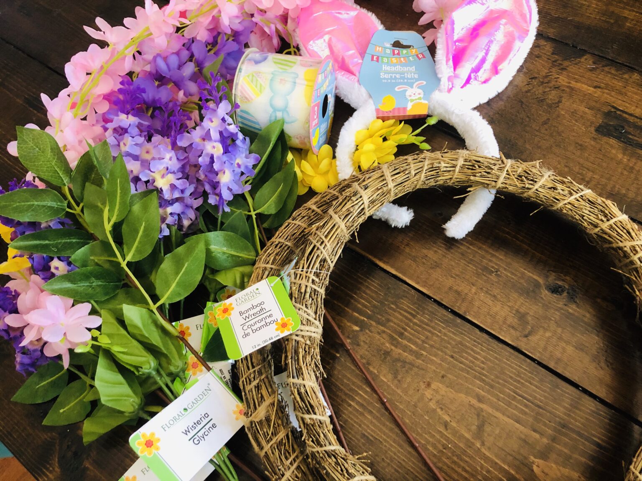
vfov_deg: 49.7
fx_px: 519
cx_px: 321
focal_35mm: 28
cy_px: 240
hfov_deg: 63.4
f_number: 1.8
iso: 100
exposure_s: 1/12
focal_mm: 3.99
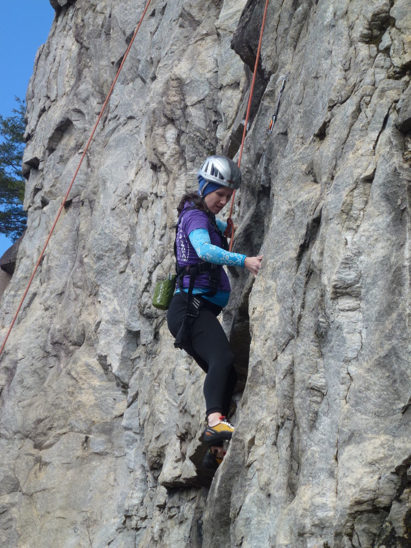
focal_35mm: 104
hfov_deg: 14.2
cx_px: 206
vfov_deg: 18.9
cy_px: 274
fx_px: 1646
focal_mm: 18.7
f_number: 5
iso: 160
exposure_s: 1/500
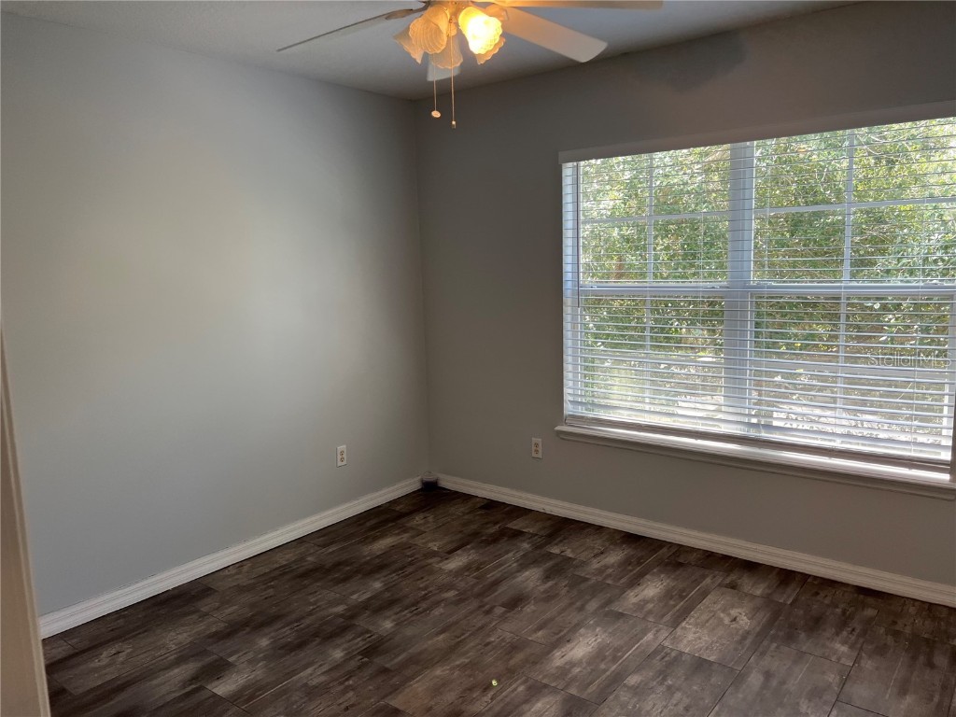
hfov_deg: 67.3
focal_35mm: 26
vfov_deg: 53.1
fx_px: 718
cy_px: 358
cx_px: 478
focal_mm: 5.7
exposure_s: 1/120
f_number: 1.5
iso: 80
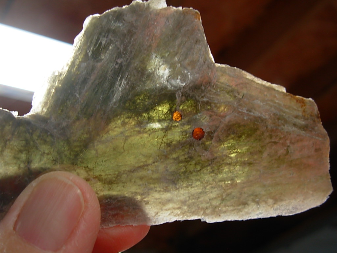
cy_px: 126
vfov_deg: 37.7
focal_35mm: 38
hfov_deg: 49.0
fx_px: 370
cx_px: 168
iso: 50
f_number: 2.9
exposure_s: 1/18.5
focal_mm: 6.3
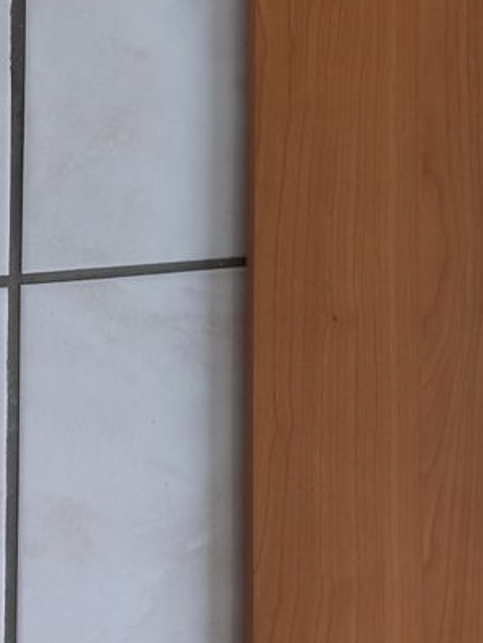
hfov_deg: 21.4
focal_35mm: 68
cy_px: 10
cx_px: 376
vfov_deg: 27.1
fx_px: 1264
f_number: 1.8
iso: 250
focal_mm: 4
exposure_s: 1/33.3
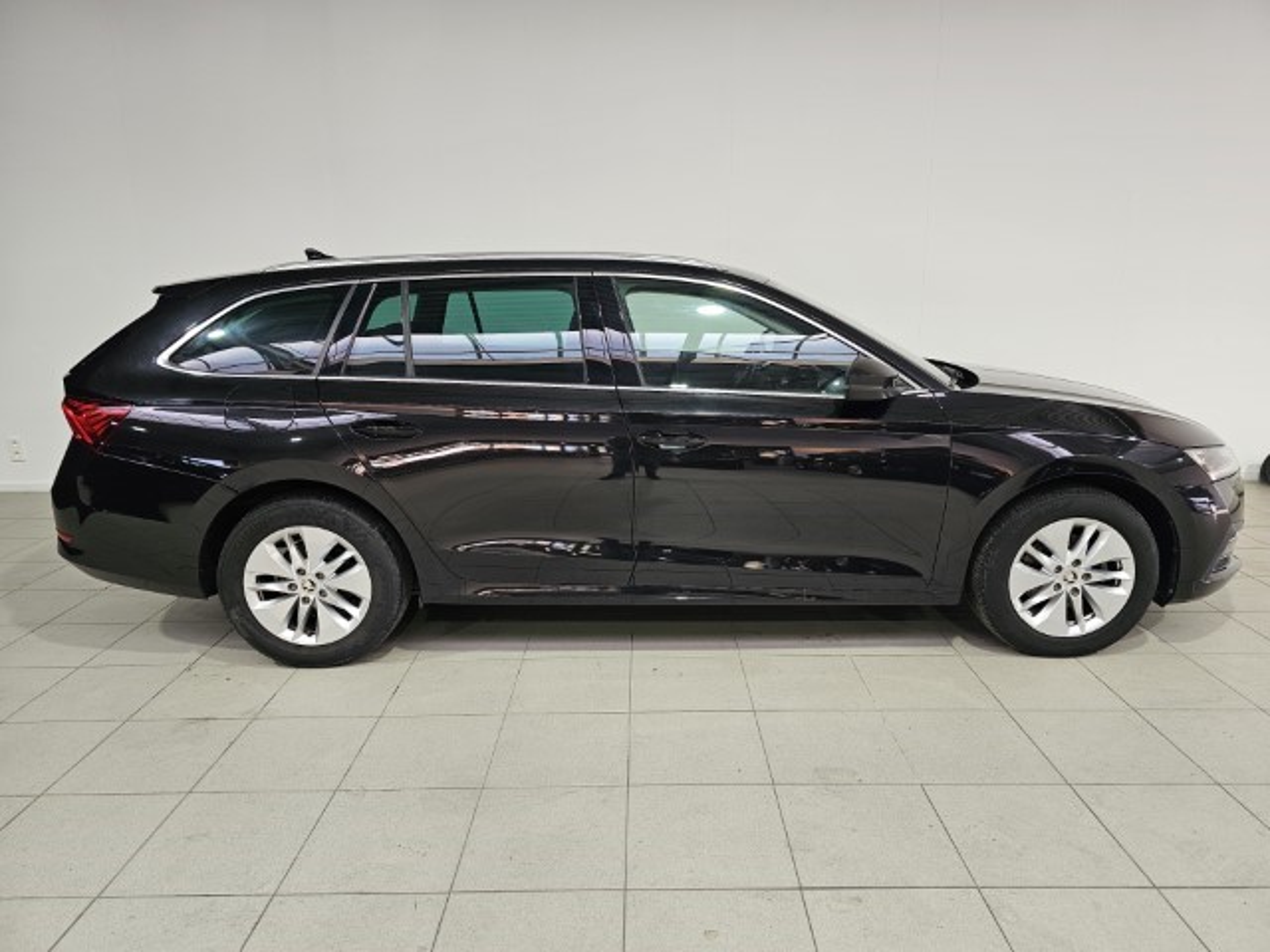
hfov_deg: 73.9
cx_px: 635
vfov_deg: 58.9
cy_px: 476
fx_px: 844
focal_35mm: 23
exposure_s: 1/100
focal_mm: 6.3
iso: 80
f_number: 1.7
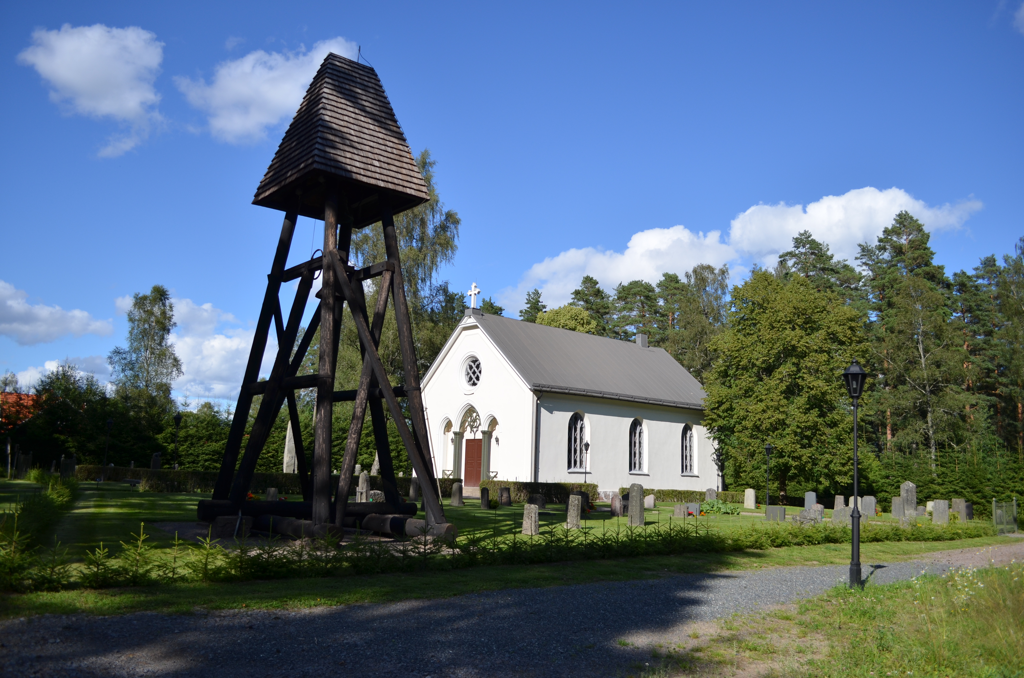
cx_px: 512
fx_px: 766
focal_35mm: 27
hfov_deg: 67.5
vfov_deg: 47.7
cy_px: 339
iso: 160
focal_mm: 18
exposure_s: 1/2000
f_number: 3.5
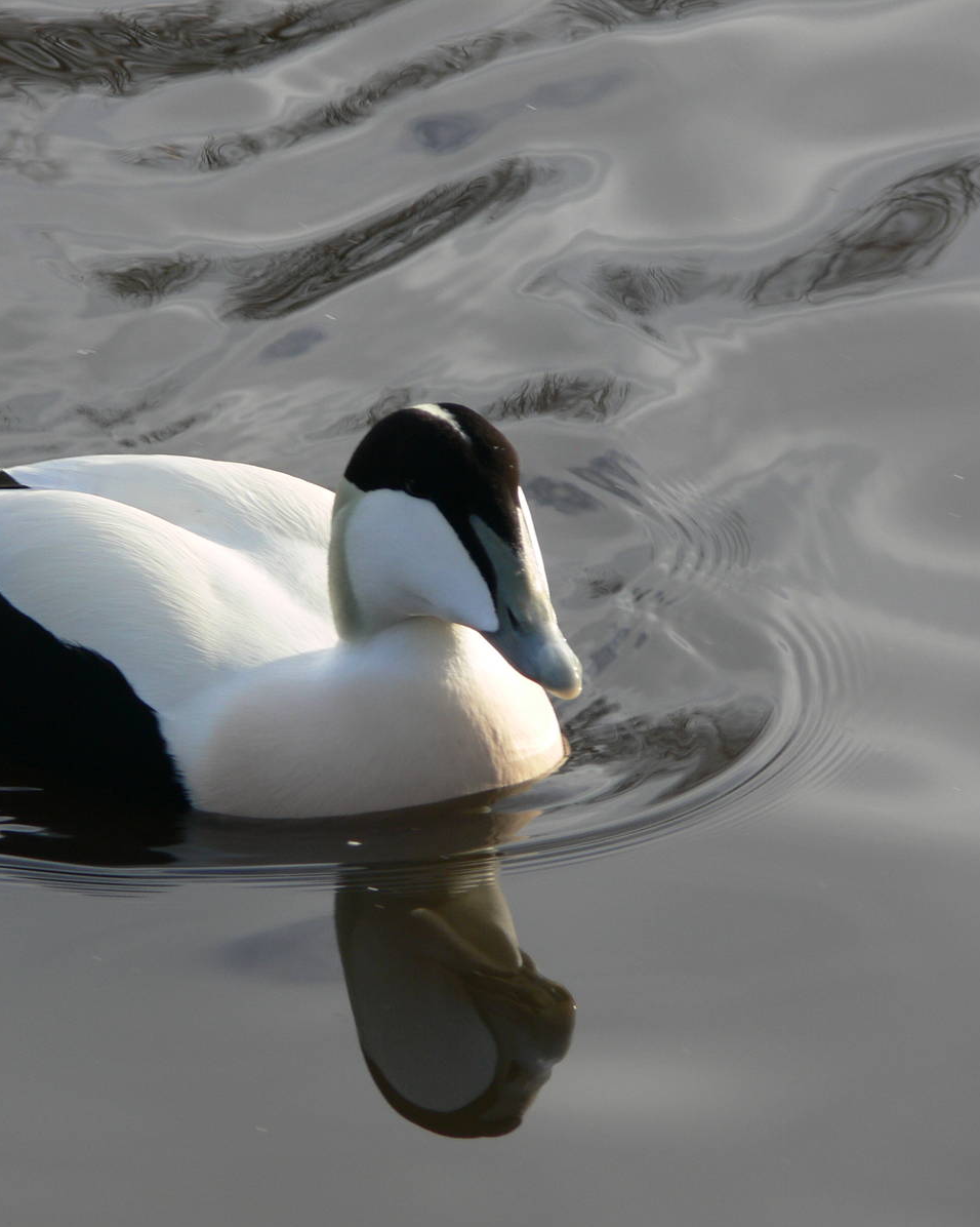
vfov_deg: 4.6
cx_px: 307
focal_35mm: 418
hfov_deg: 3.7
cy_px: 615
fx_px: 15162
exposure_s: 1/125
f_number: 5.6
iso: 80
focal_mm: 67.8
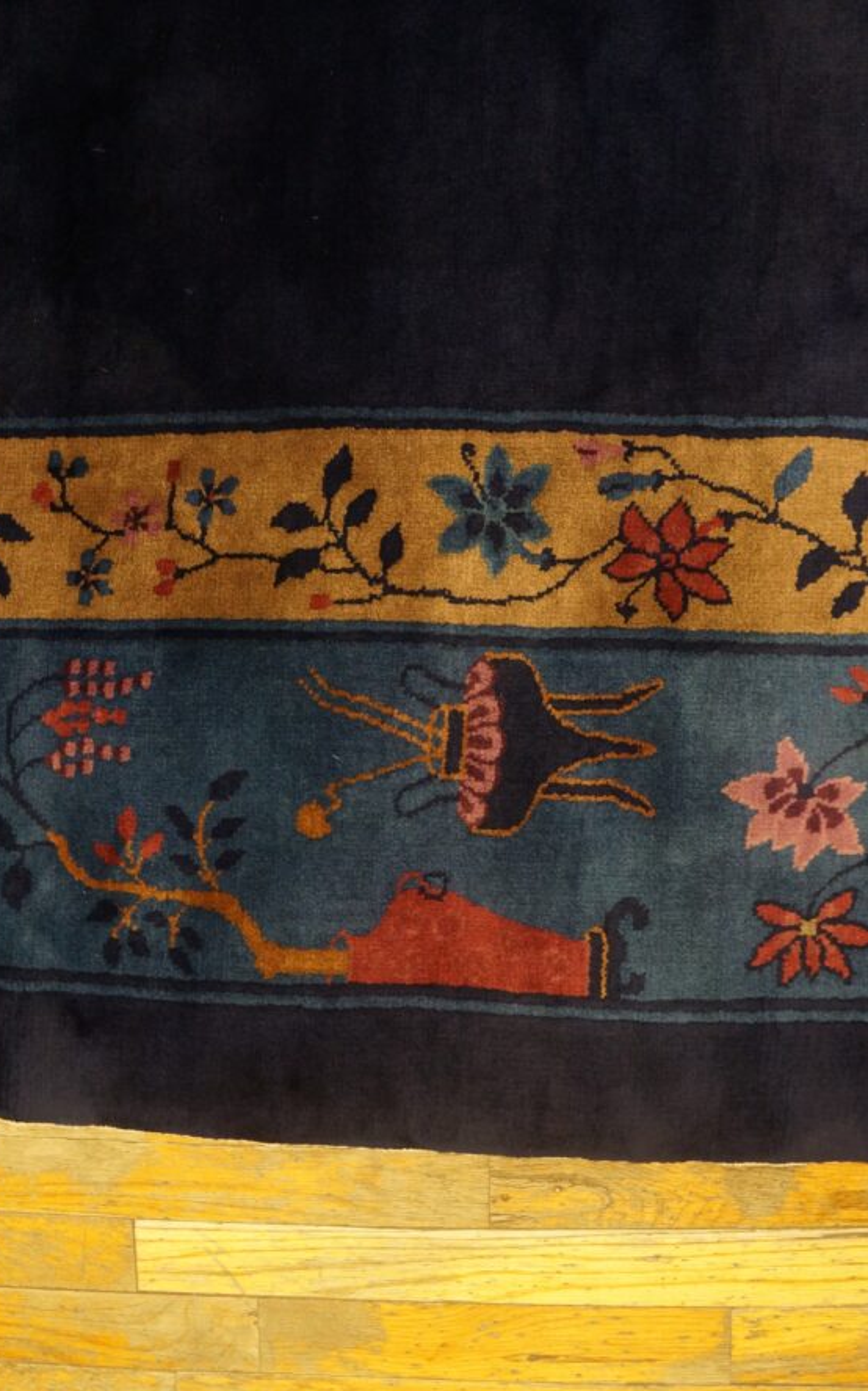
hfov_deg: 44.5
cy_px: 696
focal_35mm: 28
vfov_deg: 66.5
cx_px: 400
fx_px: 1060
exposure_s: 1/60
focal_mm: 18
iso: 2000
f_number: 4
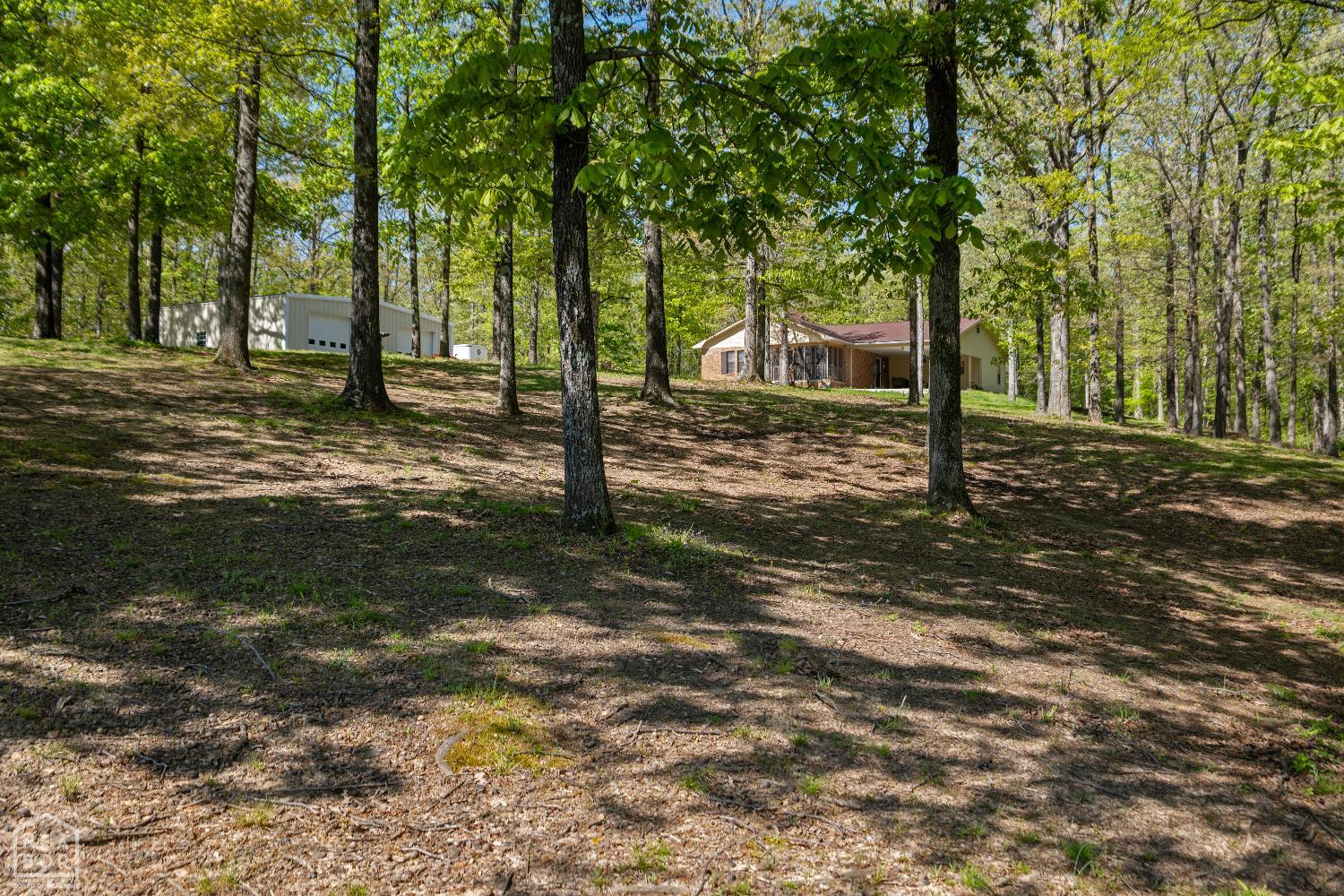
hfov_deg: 54.4
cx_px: 672
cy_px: 448
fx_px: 1307
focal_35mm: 35
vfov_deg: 37.9
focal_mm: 35
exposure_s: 1/800
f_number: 5.6
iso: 100
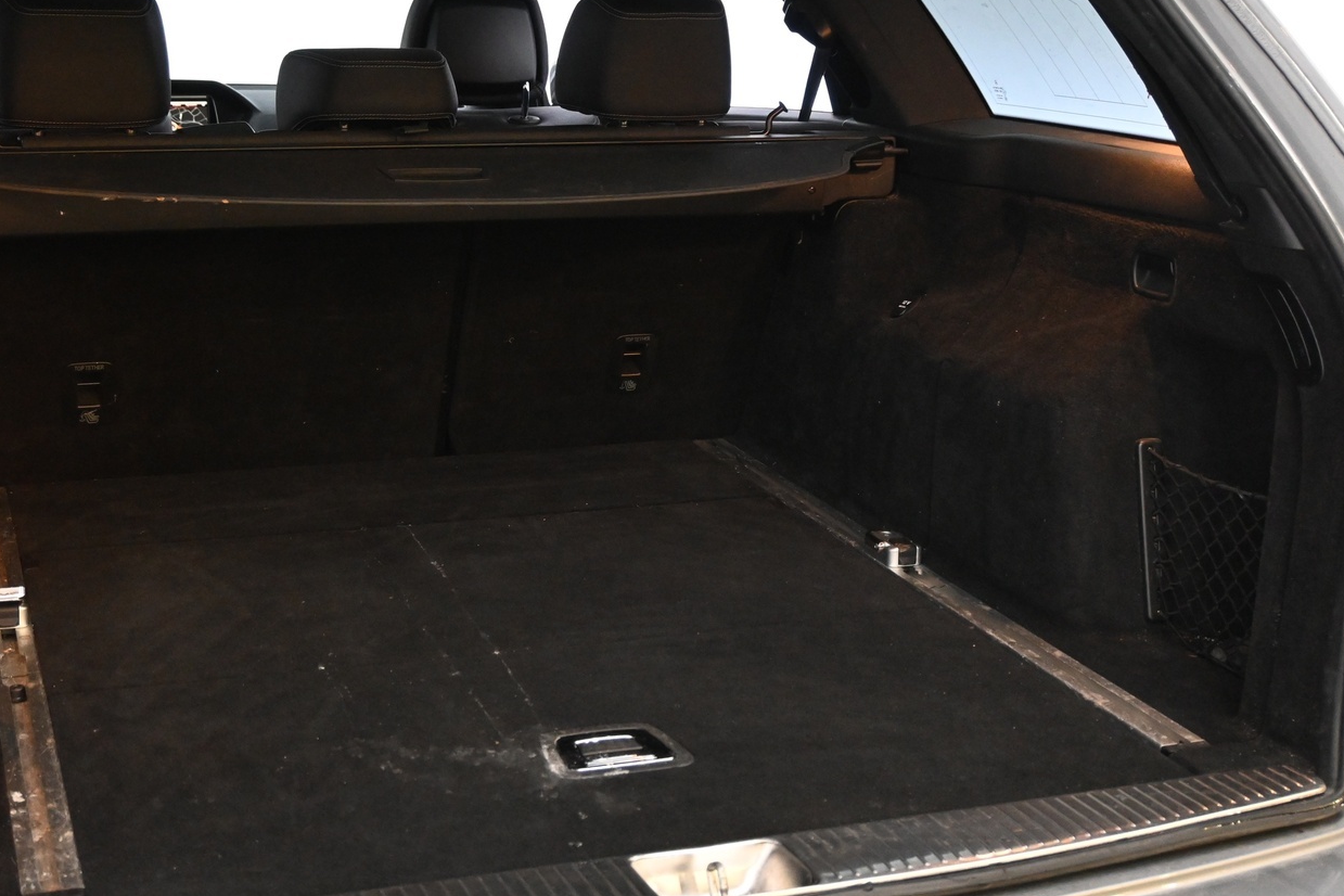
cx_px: 547
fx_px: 1904
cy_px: 398
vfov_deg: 26.5
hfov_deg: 38.7
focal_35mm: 51
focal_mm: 26
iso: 3600
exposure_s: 1/40
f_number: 4.5
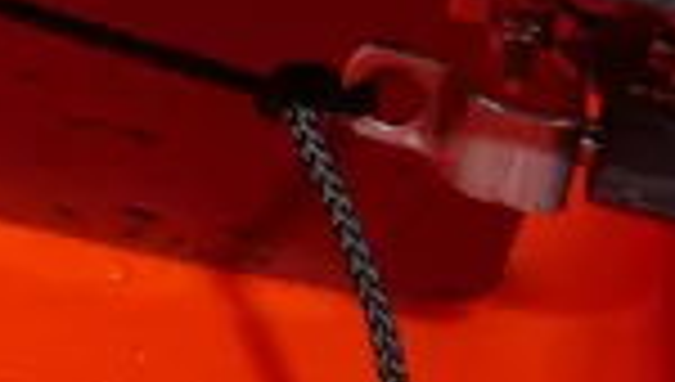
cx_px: -540
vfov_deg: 8.1
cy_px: -535
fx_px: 2492
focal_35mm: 139
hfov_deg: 13.8
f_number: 7.1
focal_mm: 12
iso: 200
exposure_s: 1/160
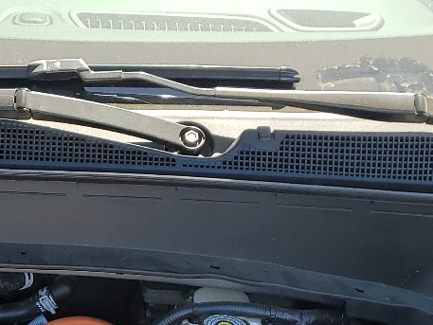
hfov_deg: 20.8
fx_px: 1139
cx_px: -9
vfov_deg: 15.6
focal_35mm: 91
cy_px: 394
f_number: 1.5
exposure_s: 1/556
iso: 50
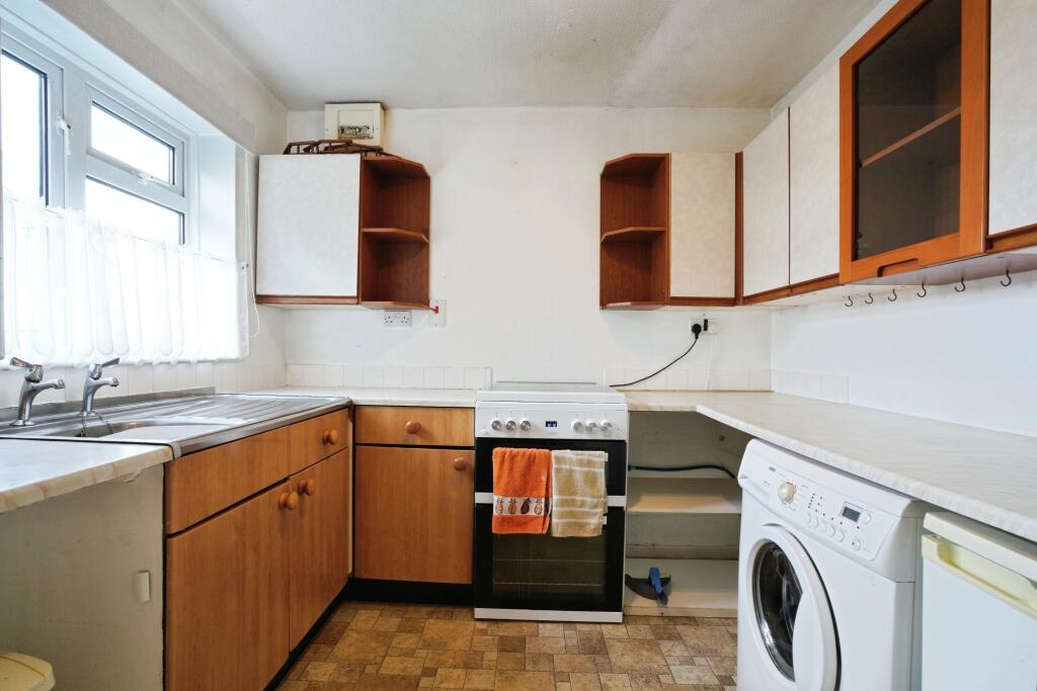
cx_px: 518
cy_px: 346
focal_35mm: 16
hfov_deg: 96.7
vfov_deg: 73.8
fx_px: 461
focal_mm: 16
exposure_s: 1/25
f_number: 9
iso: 800
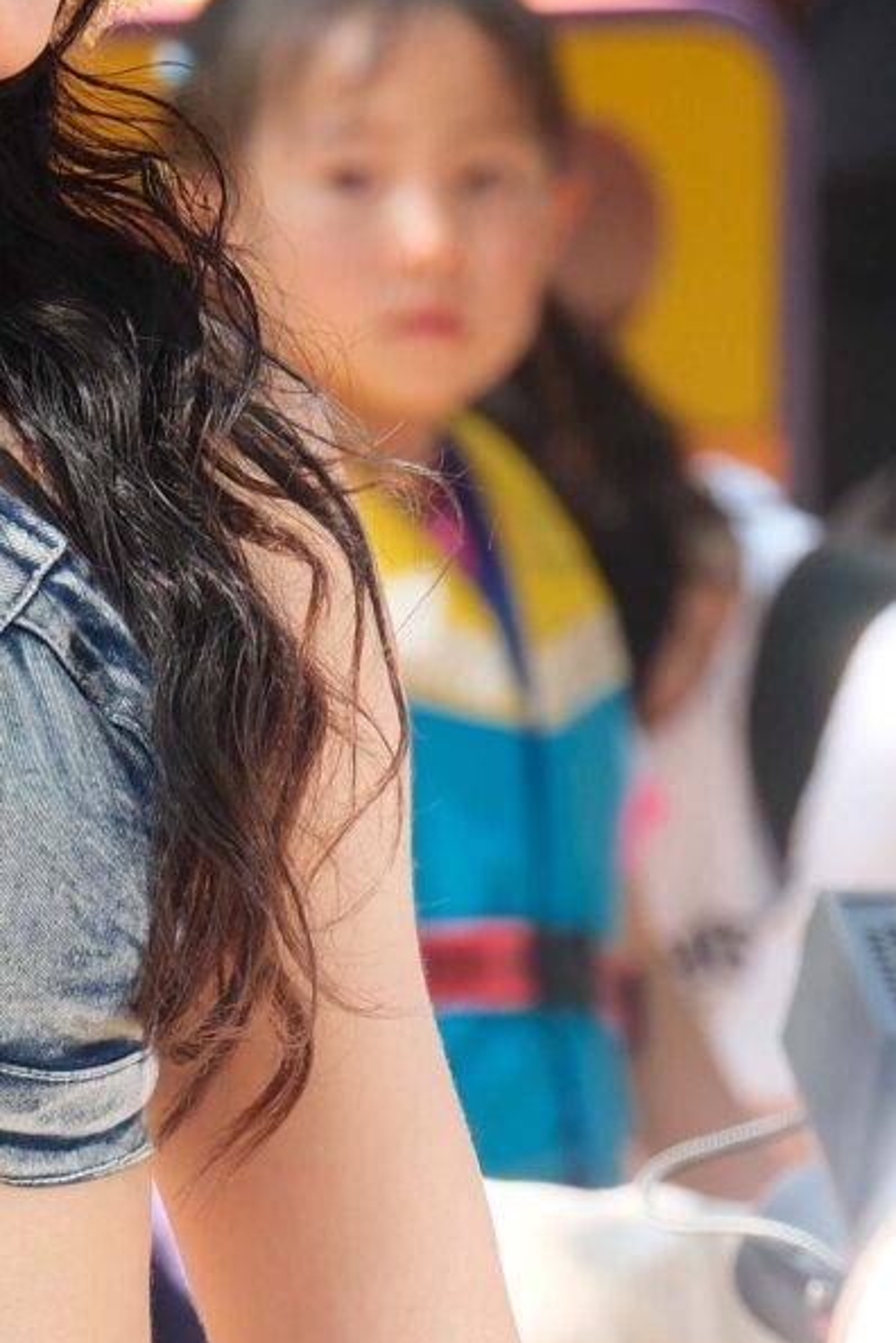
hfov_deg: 2.6
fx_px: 19636
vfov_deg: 3.9
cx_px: -171
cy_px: 1653
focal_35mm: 526
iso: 400
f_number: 5
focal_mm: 81.3
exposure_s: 1/250
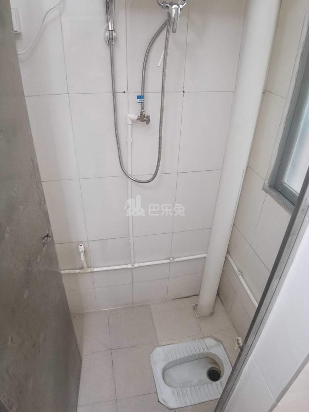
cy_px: 206
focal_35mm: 19
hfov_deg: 68.7
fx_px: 226
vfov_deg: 84.7
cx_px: 154
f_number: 2.2
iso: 400
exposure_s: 1/33.3
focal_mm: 3.12
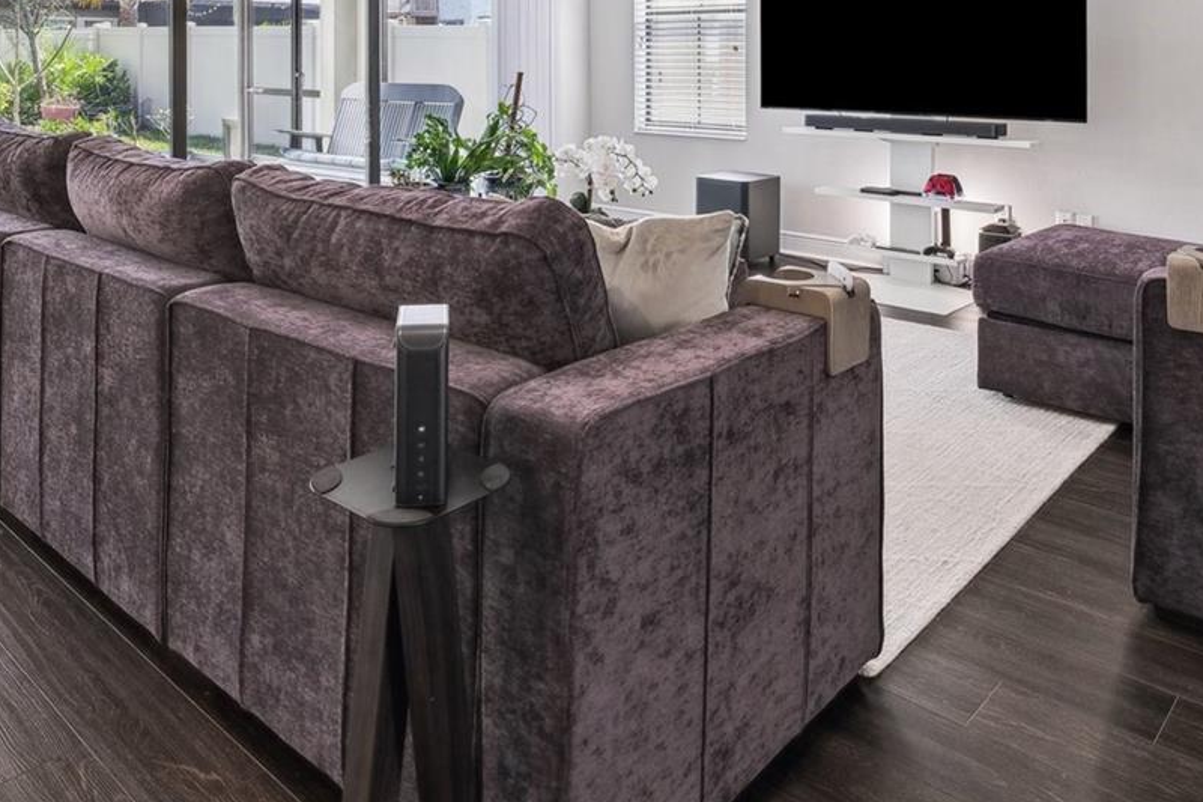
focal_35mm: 28
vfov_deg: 41.6
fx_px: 935
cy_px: 42
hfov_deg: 65.5
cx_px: 594
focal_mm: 14
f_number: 8
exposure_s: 1/15
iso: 400
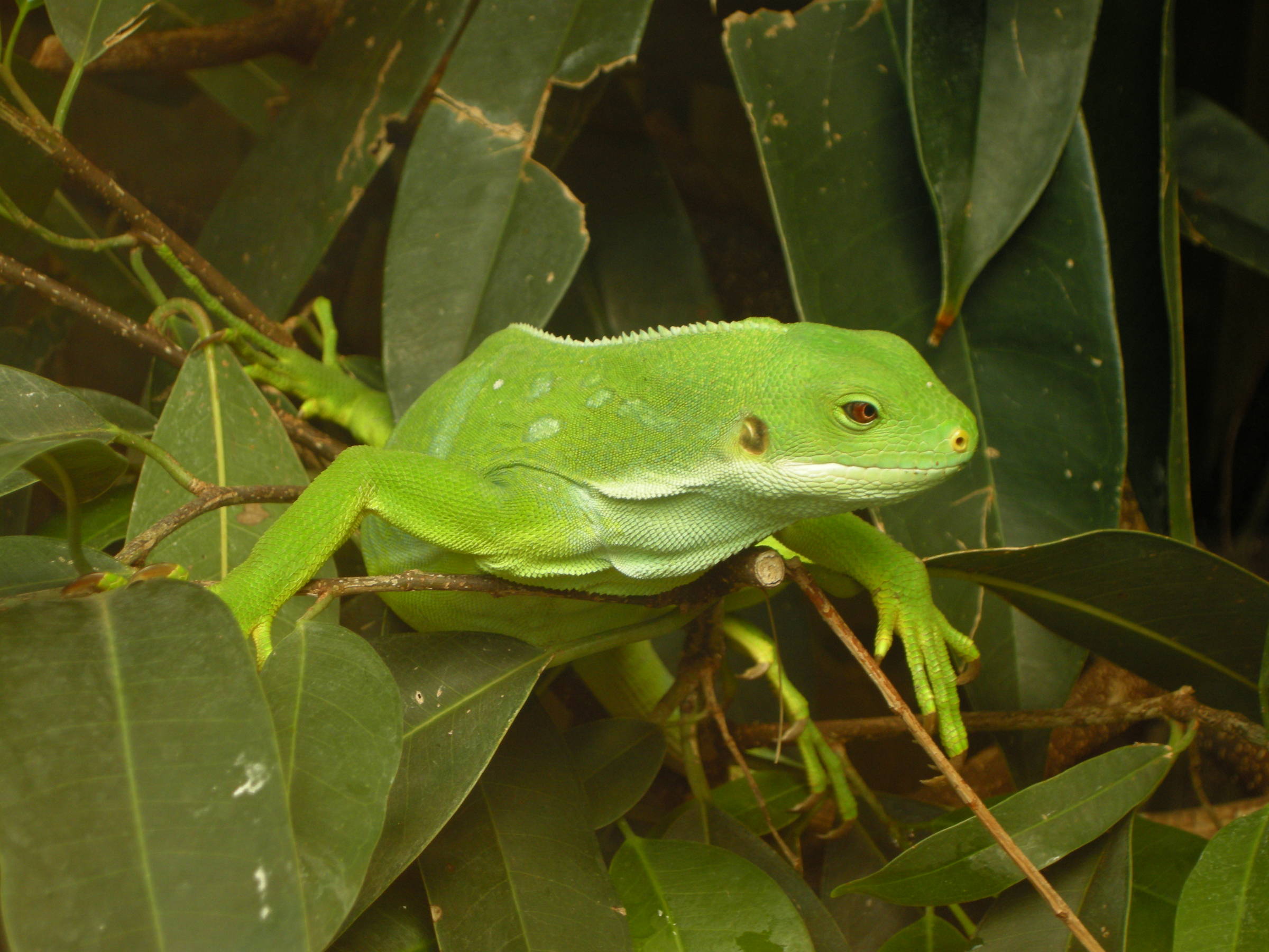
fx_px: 4216
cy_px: 476
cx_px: 634
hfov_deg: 17.1
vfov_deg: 12.9
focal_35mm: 115
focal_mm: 24.5
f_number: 5.1
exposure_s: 1/60
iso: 92
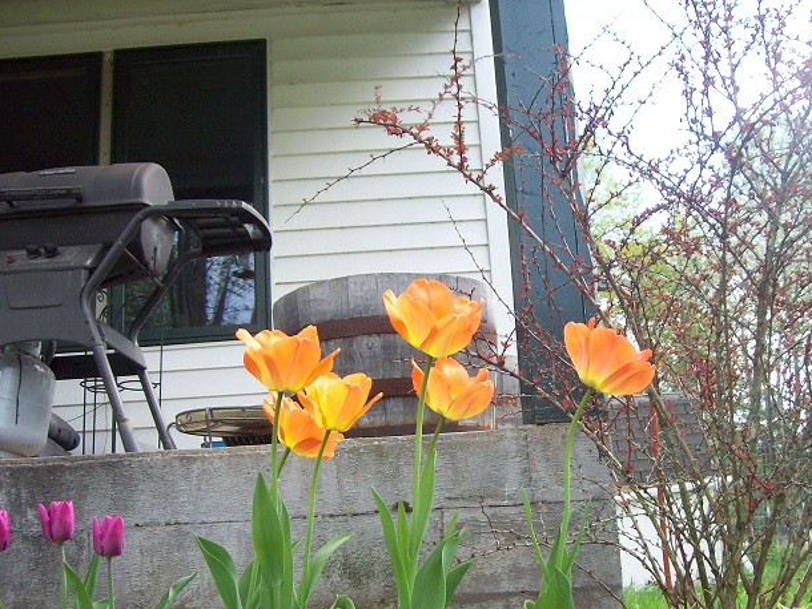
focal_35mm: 42
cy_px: 354
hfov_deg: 44.7
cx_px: 451
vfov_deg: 34.3
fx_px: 986
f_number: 2.7
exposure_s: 1/313
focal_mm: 6
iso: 80
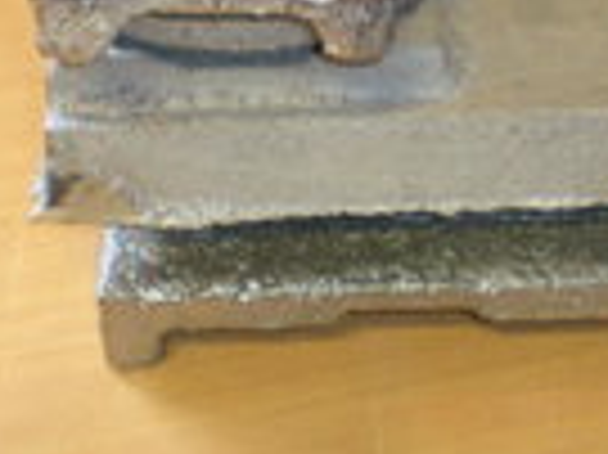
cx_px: 419
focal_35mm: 113
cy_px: 166
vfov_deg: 13.1
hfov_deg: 17.4
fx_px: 1983
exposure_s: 1/13.8
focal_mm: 6.3
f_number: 3.1
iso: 200
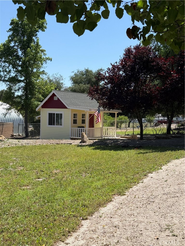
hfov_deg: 30.3
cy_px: 123
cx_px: 92
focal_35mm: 48
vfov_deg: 39.7
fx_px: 342
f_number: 1.78
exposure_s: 1/4329
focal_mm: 6.76
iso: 64
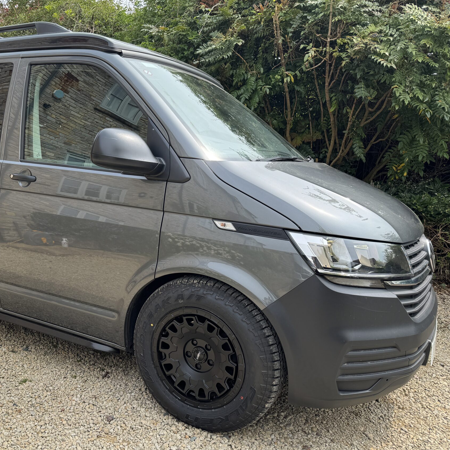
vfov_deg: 51.1
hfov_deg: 49.6
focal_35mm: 32
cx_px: 128
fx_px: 471
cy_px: 231
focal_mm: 6.76
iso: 80
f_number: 1.78
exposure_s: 1/1524
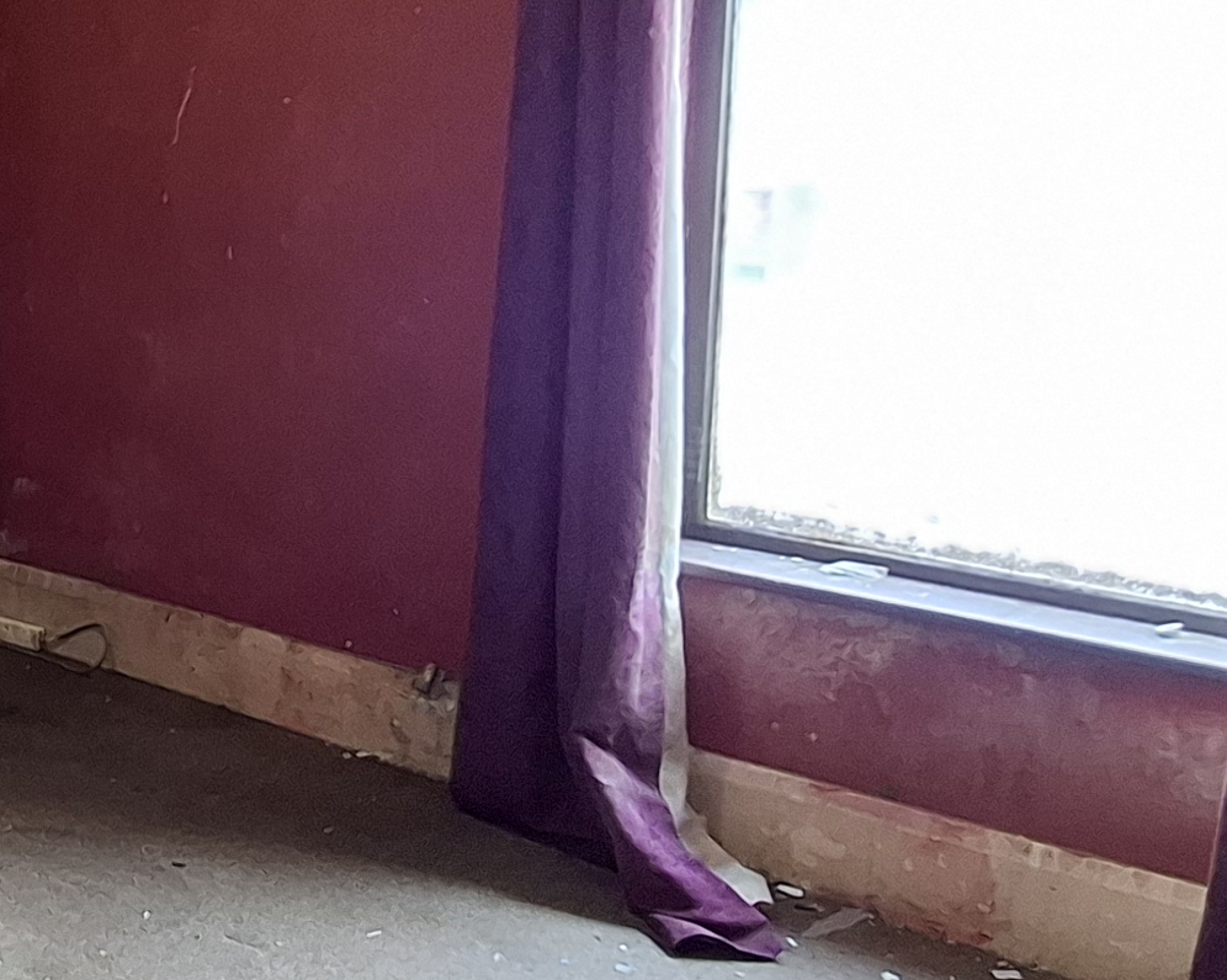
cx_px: -17
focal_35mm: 52
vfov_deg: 29.0
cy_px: 355
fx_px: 1888
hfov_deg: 32.9
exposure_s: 1/50
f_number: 2.2
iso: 160
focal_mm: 1.74
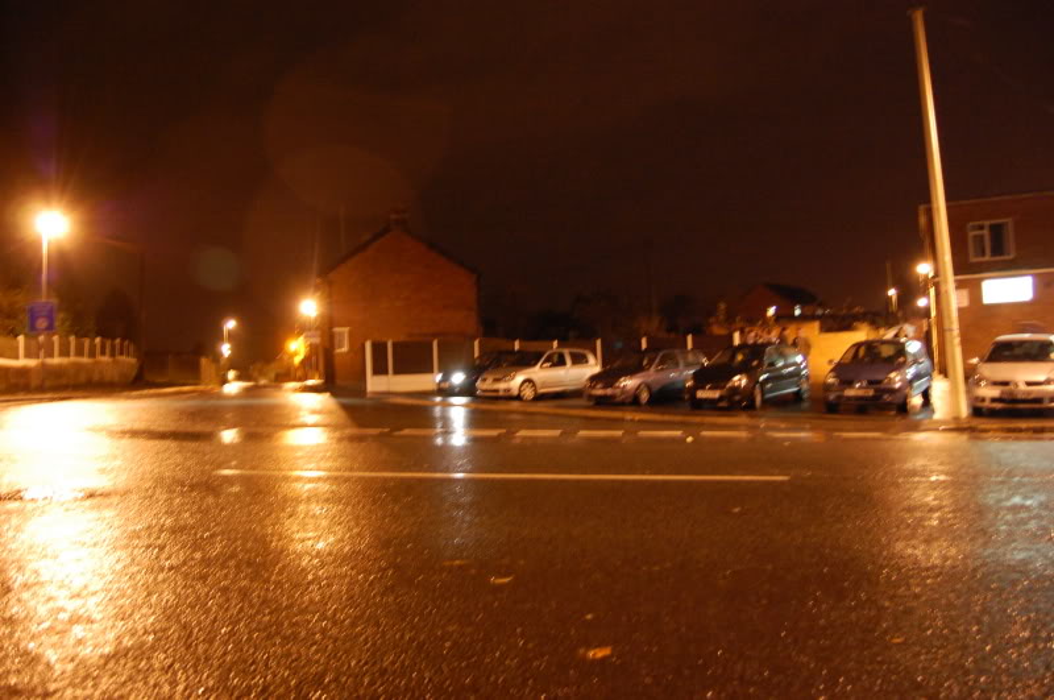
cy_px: 350
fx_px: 789
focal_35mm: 27
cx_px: 527
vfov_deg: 47.8
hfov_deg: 67.5
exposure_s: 1/1.6
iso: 1600
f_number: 3.5
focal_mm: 18
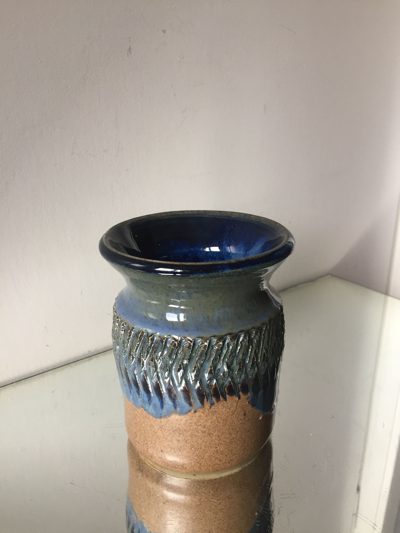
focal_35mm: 29
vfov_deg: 61.7
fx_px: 447
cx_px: 200
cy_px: 266
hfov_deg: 48.2
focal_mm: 4.15
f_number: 2.2
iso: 32
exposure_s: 1/33
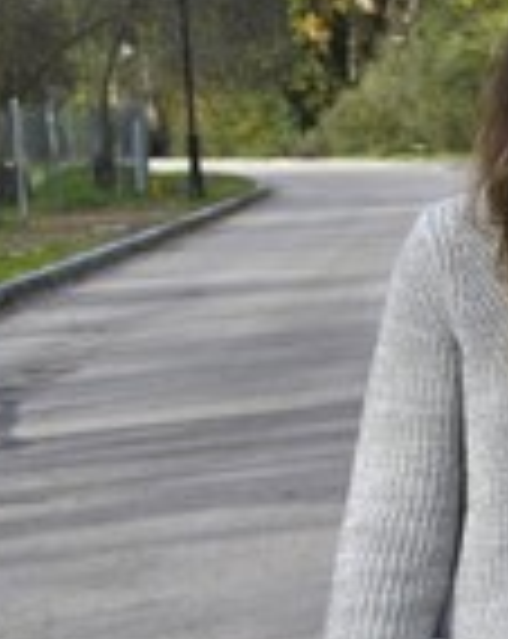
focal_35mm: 135
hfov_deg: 11.1
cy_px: 821
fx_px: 2545
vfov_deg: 13.8
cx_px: 663
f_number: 4.5
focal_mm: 28
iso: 100
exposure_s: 1/640
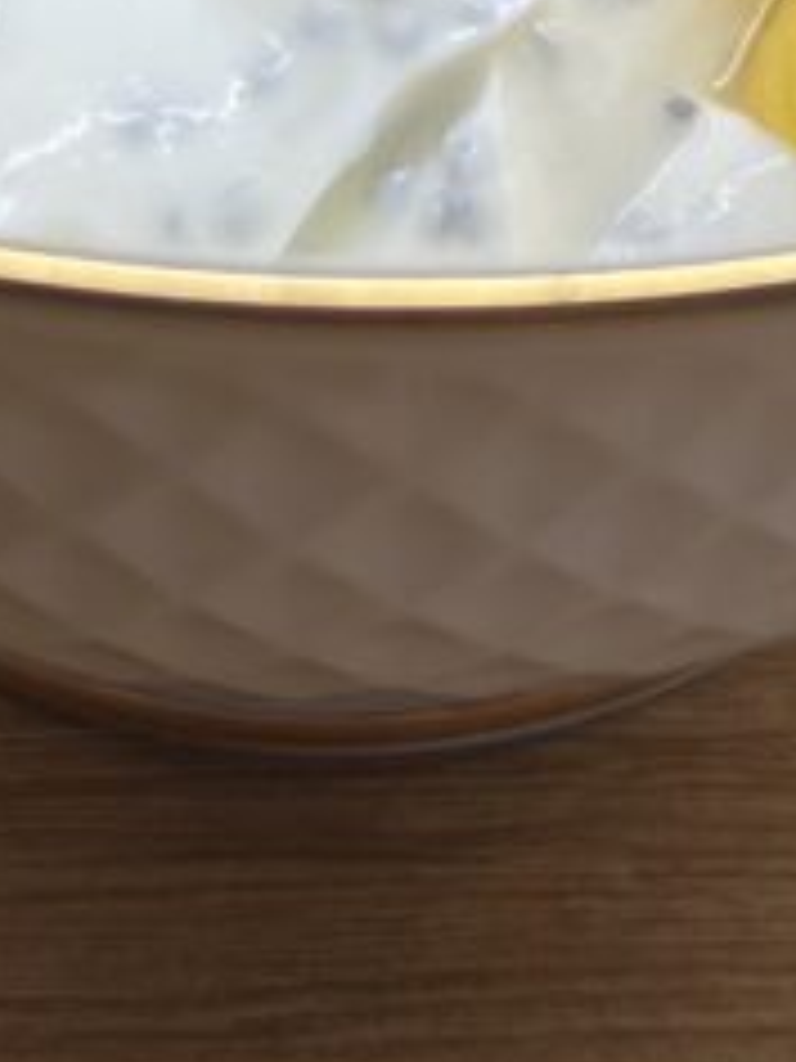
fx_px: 3465
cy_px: -459
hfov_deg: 13.1
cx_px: 333
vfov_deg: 16.1
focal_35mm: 113
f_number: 1.5
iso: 100
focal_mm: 5.7
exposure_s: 1/121
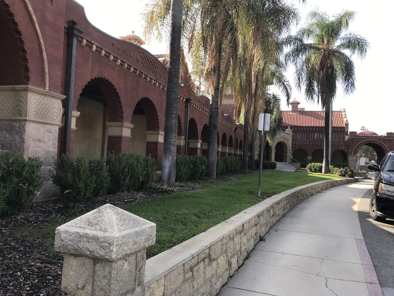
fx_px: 319
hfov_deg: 63.4
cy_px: 148
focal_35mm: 28
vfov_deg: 49.7
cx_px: 197
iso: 20
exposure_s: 1/535
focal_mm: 3.99
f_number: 1.8
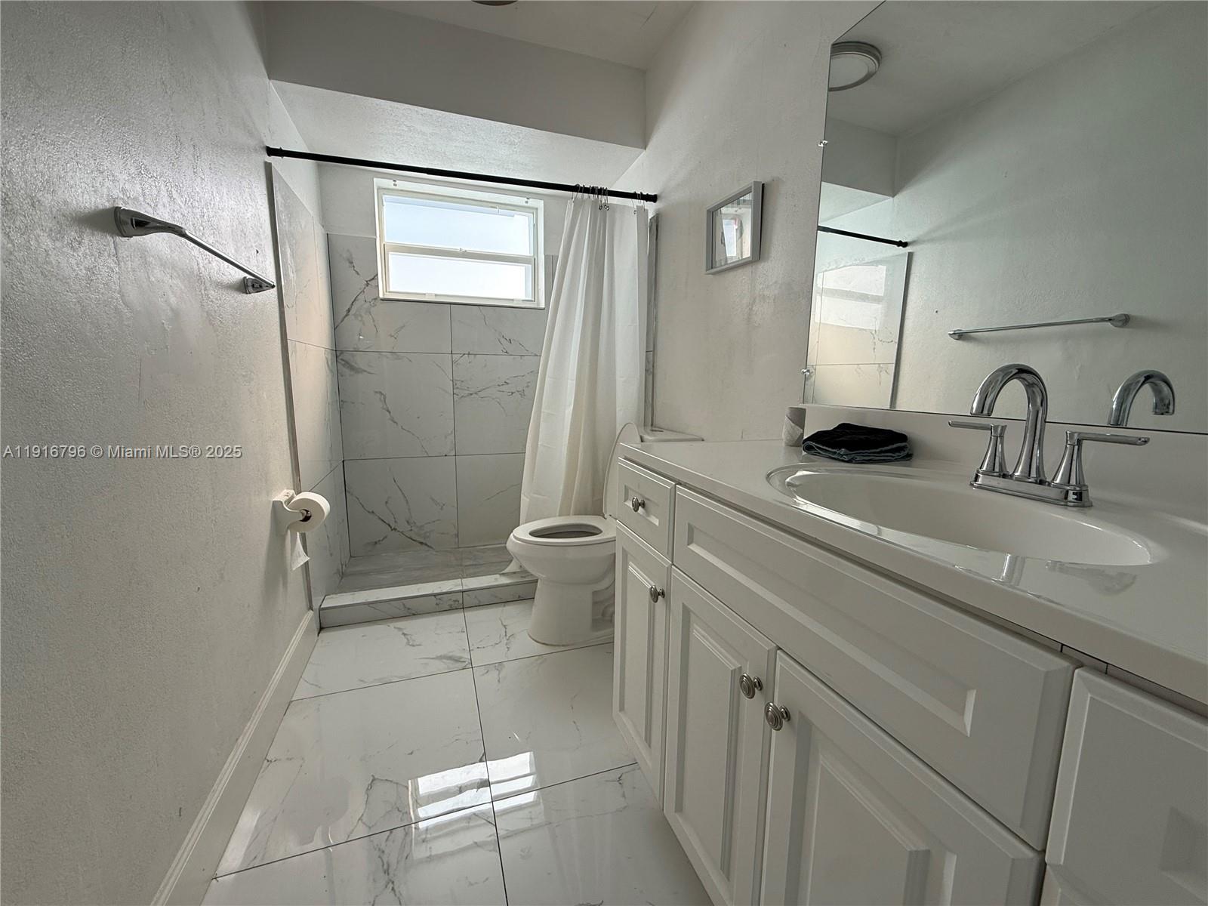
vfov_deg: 85.7
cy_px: 453
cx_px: 604
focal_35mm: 14
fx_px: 489
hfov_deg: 102.1
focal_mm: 2.22
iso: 64
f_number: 2.2
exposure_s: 1/271
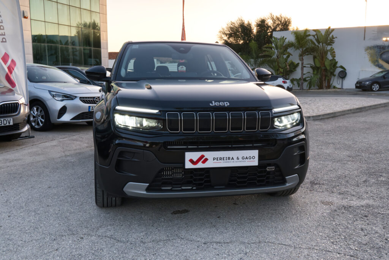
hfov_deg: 54.4
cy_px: 130
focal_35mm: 35
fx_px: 378
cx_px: 194
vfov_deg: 37.9
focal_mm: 23.5
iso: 2000
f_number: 10
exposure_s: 1/125
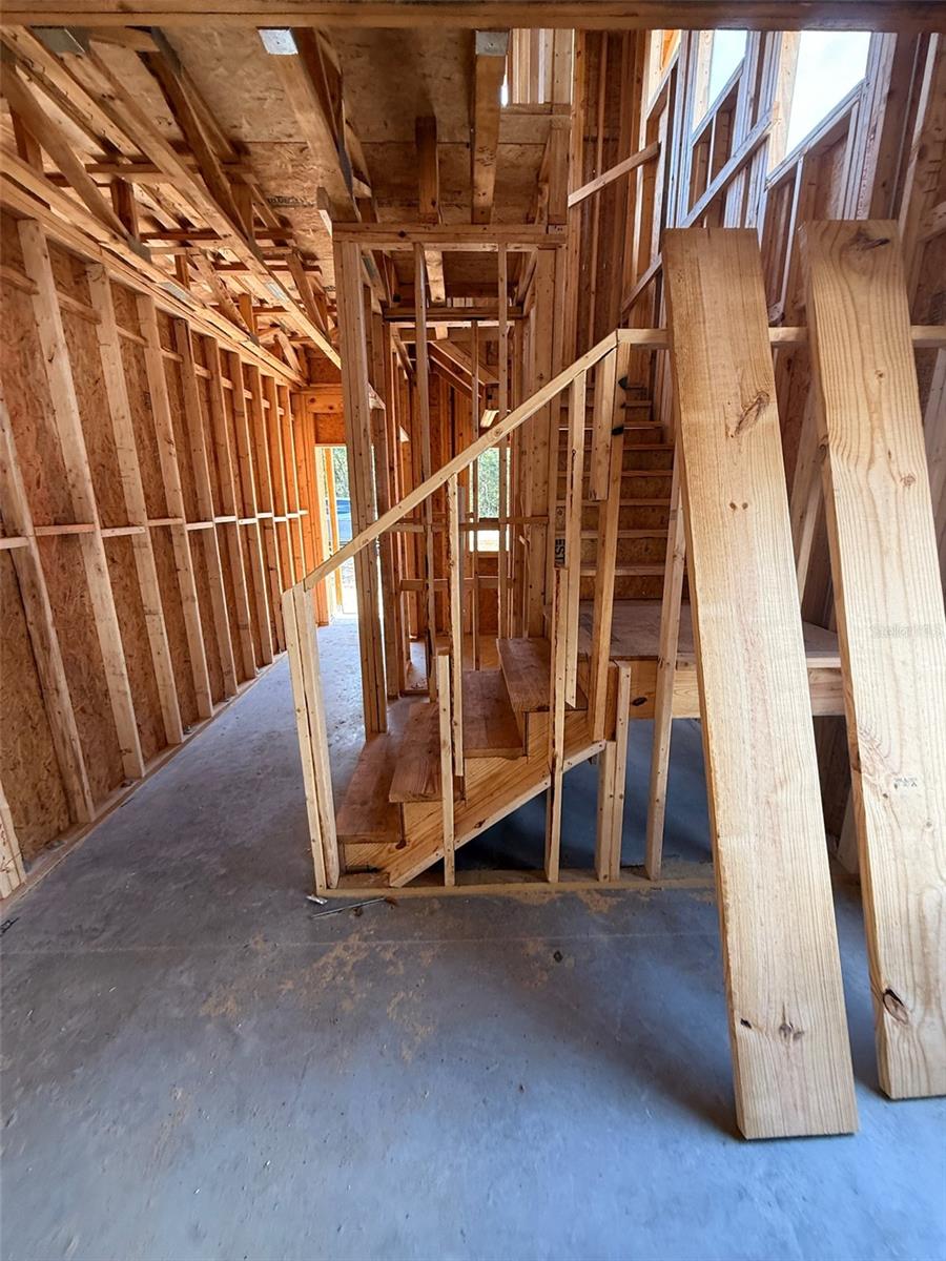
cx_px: 473
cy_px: 630
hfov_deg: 85.7
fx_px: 510
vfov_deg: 102.1
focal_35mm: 14
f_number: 2.2
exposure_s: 1/99
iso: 200
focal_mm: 2.22
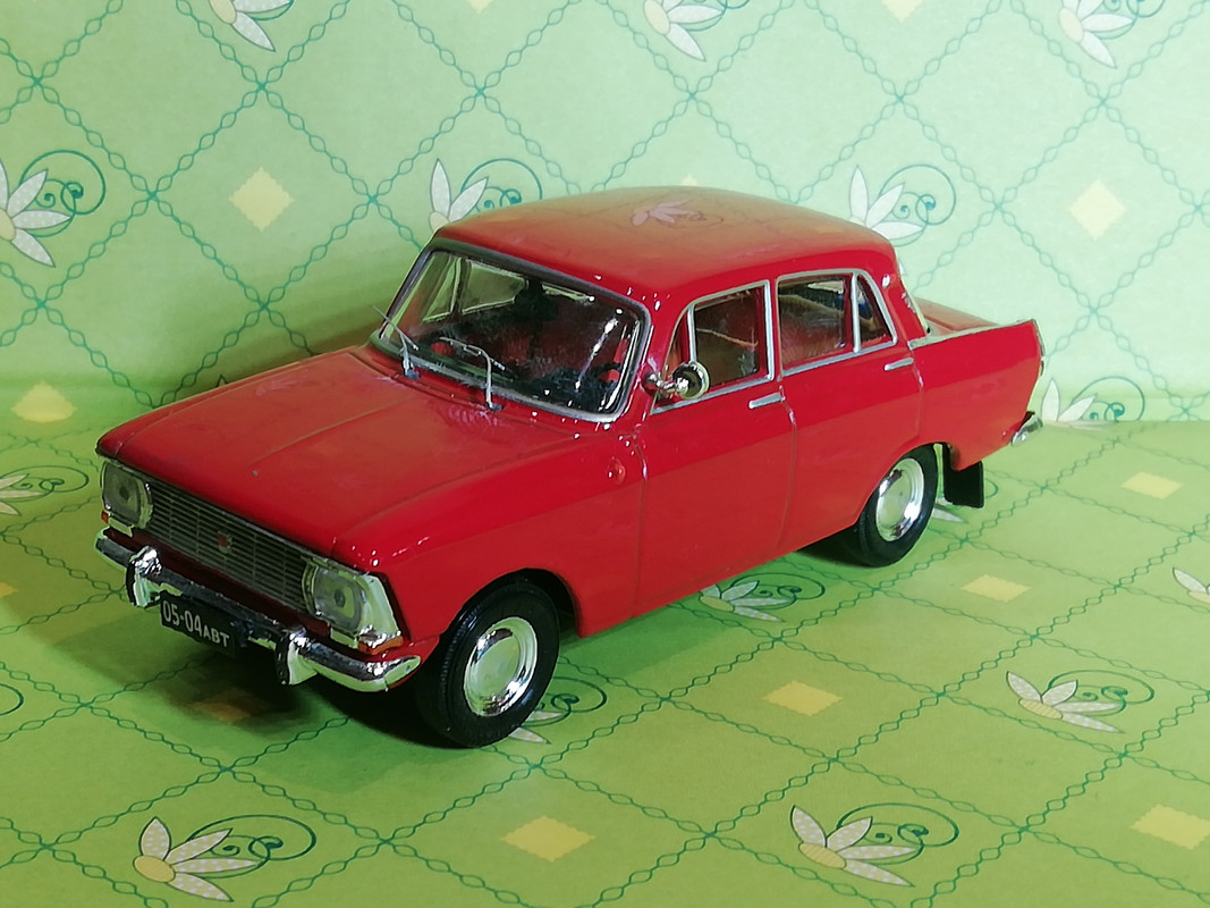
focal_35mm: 64
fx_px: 2237
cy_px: 454
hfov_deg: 30.3
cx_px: 605
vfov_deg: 22.9
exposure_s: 1/33.3
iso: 80
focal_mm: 3.46
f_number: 2.2
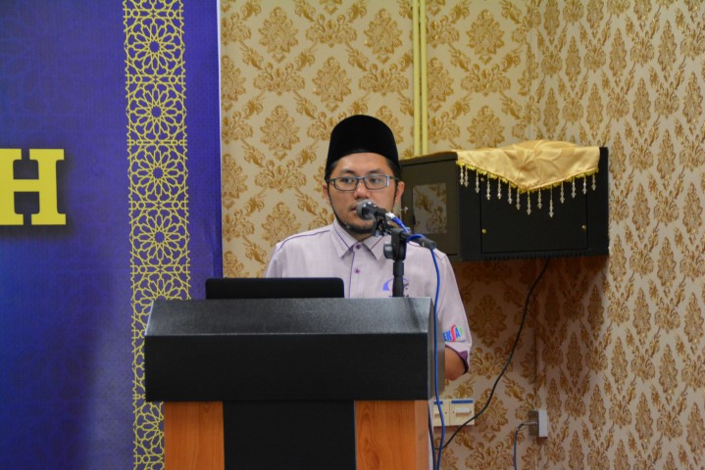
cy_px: 235
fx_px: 2527
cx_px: 352
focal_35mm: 129
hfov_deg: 15.9
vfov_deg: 10.6
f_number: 5.6
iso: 3200
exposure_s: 1/80
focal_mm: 86
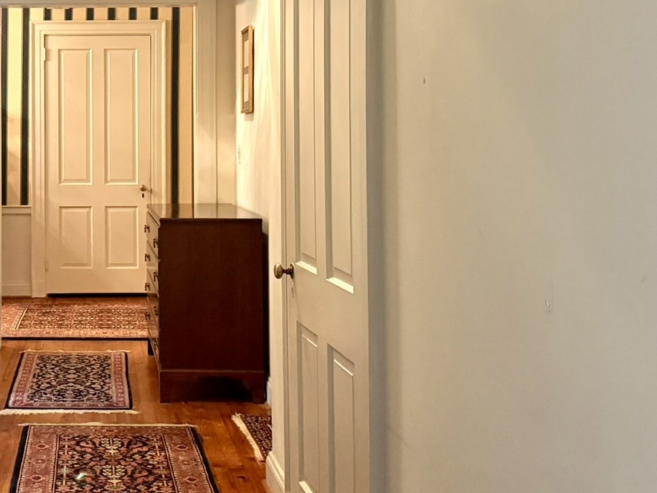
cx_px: 84
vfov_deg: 27.7
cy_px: 131
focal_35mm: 52
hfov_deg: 35.0
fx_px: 987
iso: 800
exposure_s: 1/60
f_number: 1.78
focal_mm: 6.76
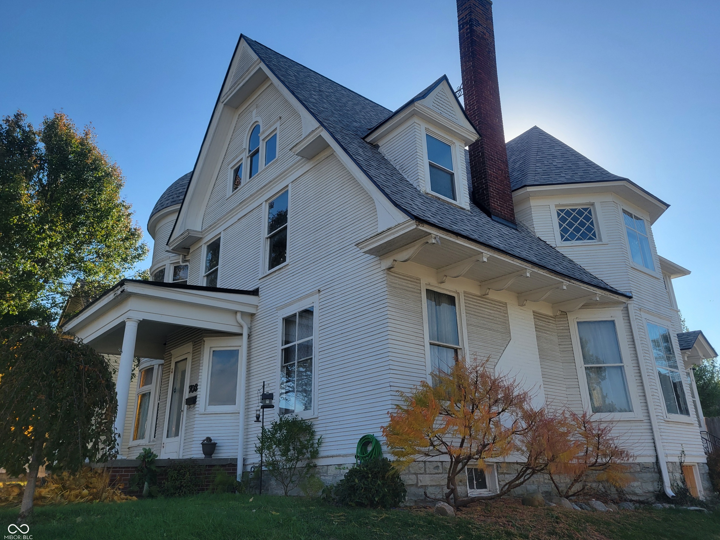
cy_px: 265
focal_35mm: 27
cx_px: 371
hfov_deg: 65.3
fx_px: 562
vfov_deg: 51.4
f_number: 1.8
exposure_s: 1/1654
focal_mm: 5.4
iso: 40
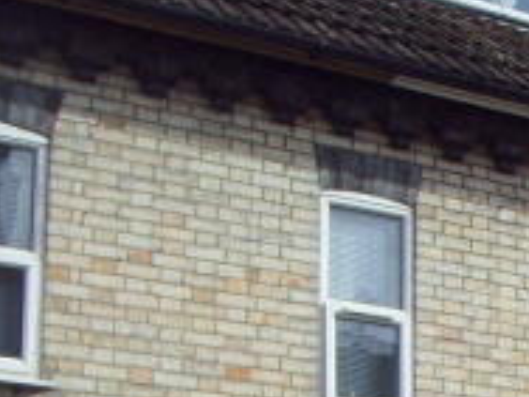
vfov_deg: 11.8
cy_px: 579
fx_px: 1849
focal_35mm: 121
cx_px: 657
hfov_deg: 15.6
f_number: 6.2
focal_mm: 6.6
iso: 80
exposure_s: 1/350
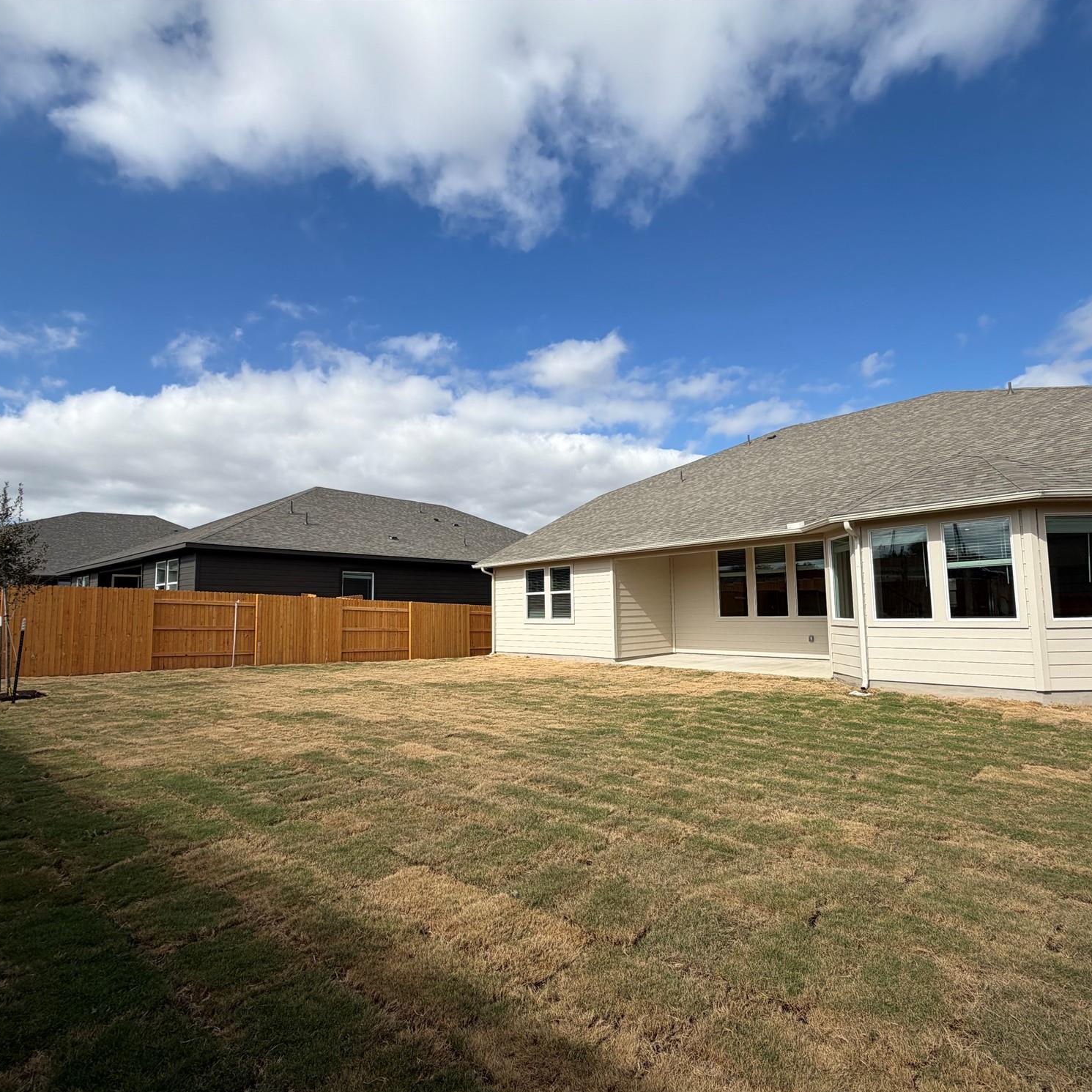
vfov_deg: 84.0
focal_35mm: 17
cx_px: 587
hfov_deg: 83.8
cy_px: 558
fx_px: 607
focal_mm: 2.22
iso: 20
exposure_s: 1/1145
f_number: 2.2
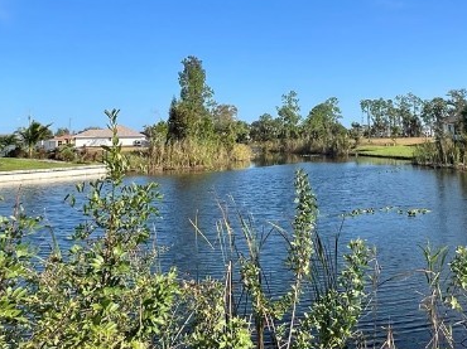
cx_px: 332
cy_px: 94
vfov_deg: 38.7
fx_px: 485
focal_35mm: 36
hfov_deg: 49.9
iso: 32
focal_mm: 1.57
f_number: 1.8
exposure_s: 1/1783
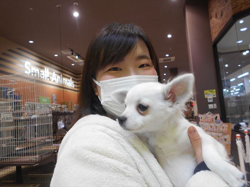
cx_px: 125
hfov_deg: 67.3
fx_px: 188
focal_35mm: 26
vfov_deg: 53.1
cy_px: 94
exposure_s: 1/30
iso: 140
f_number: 3.2
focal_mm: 4.6
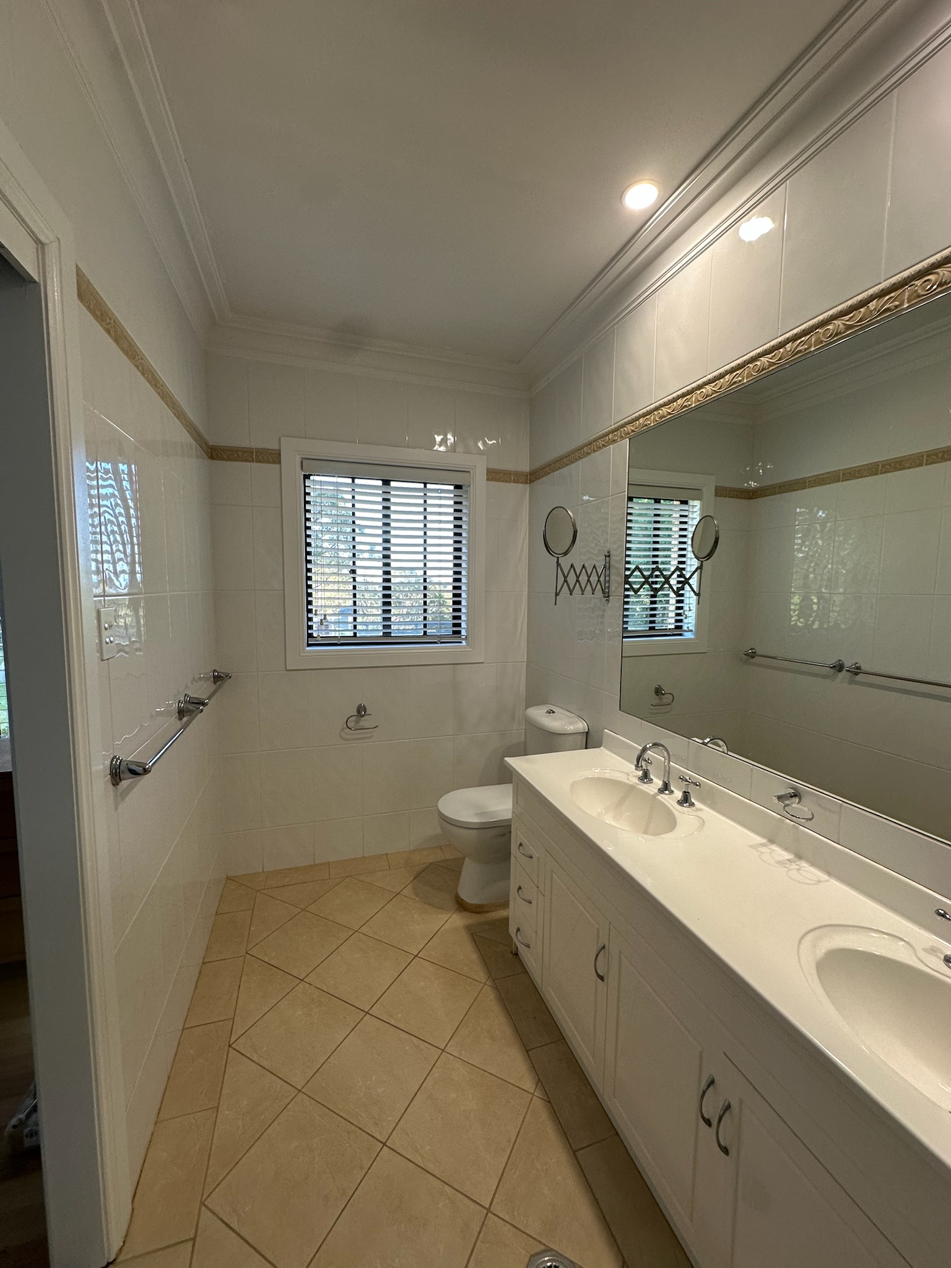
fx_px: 513
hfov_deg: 85.7
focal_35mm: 14
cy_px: 634
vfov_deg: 102.1
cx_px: 476
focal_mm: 2.22
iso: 125
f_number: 2.2
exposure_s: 1/100
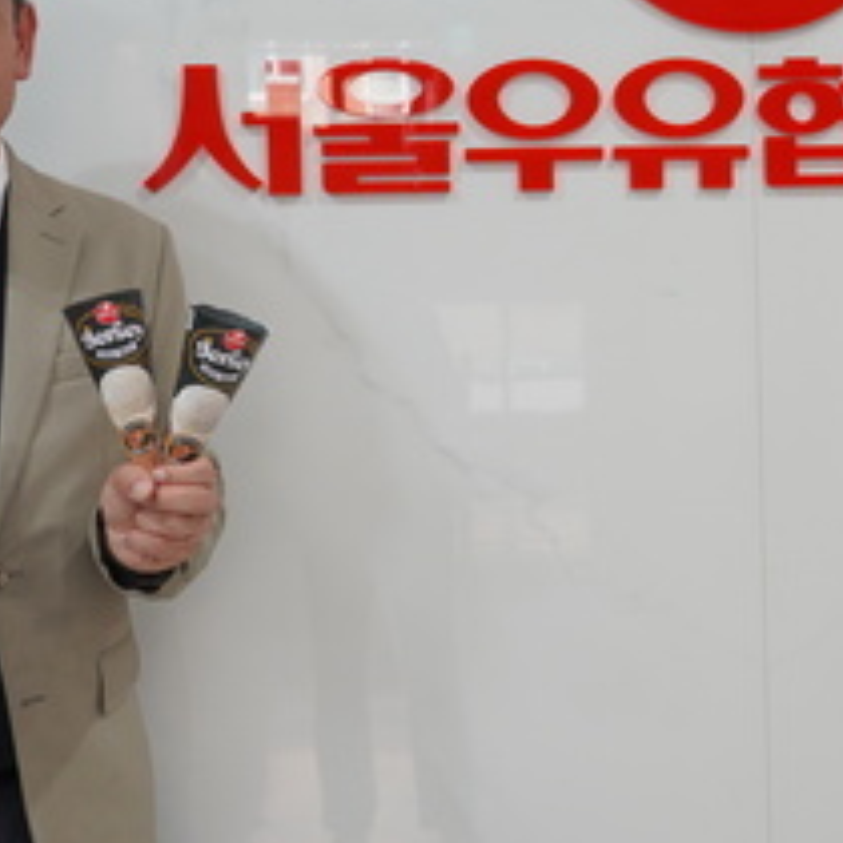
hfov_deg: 27.9
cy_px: 271
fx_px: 1681
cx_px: 582
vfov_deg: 28.0
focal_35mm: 61
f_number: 4
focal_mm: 24
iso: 1000
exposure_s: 1/160
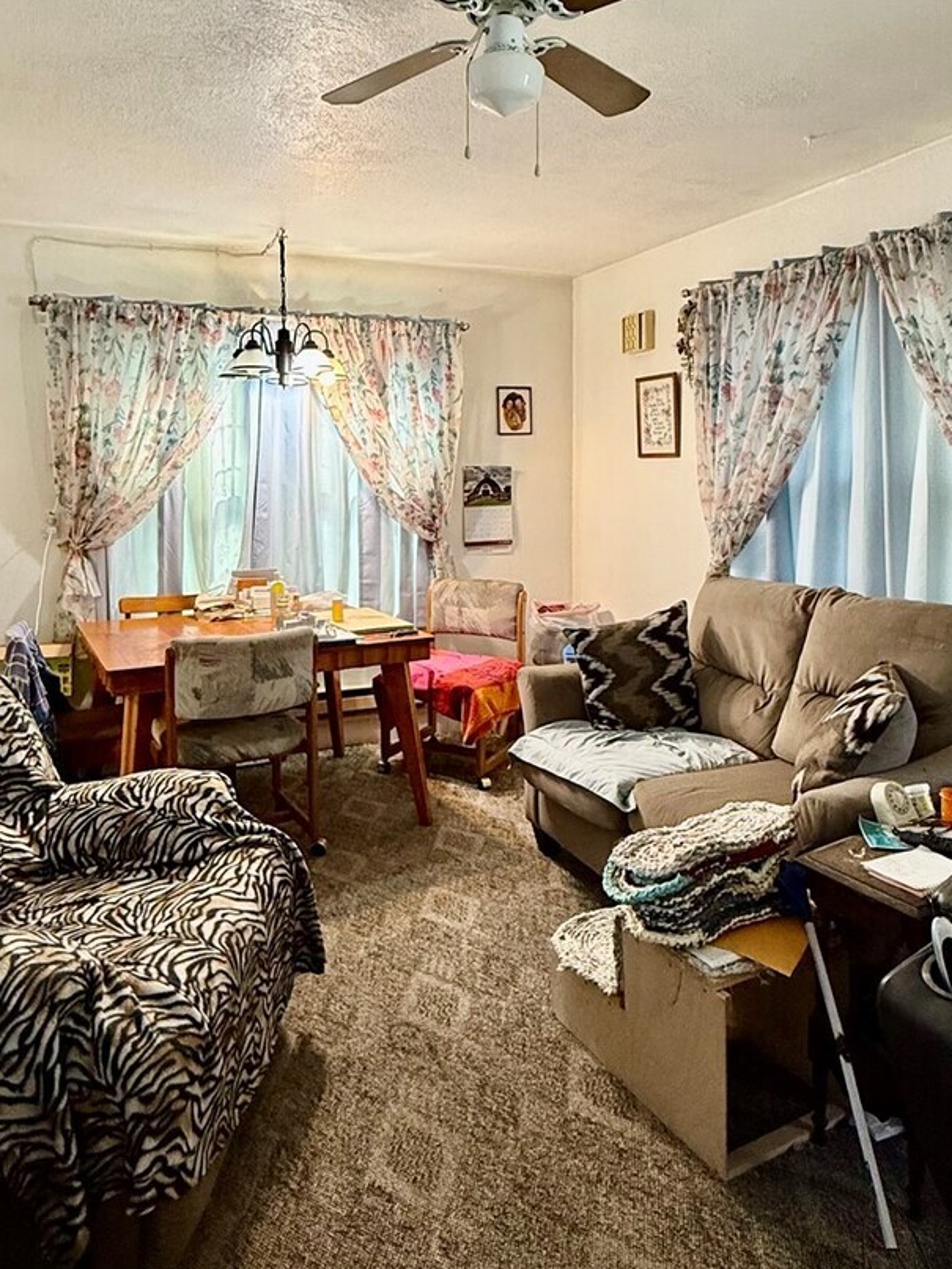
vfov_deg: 68.8
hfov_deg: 54.9
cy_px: 523
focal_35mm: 25
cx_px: 450
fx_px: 916
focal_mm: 2.22
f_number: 2.2
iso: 200
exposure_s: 1/60
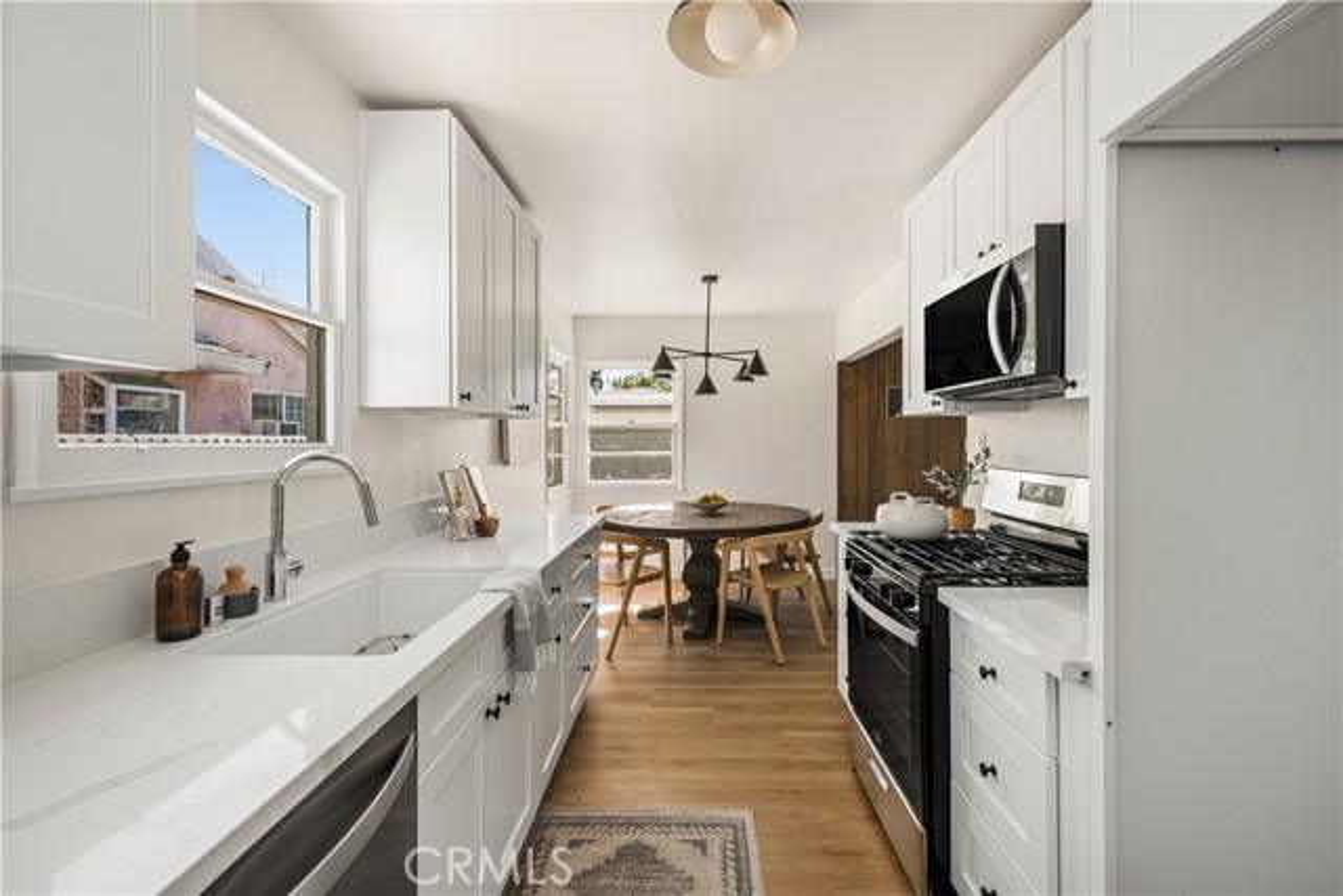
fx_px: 578
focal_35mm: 16
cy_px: 448
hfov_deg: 98.5
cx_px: 672
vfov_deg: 75.5
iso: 100
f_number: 6.3
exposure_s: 1/50
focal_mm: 15.5
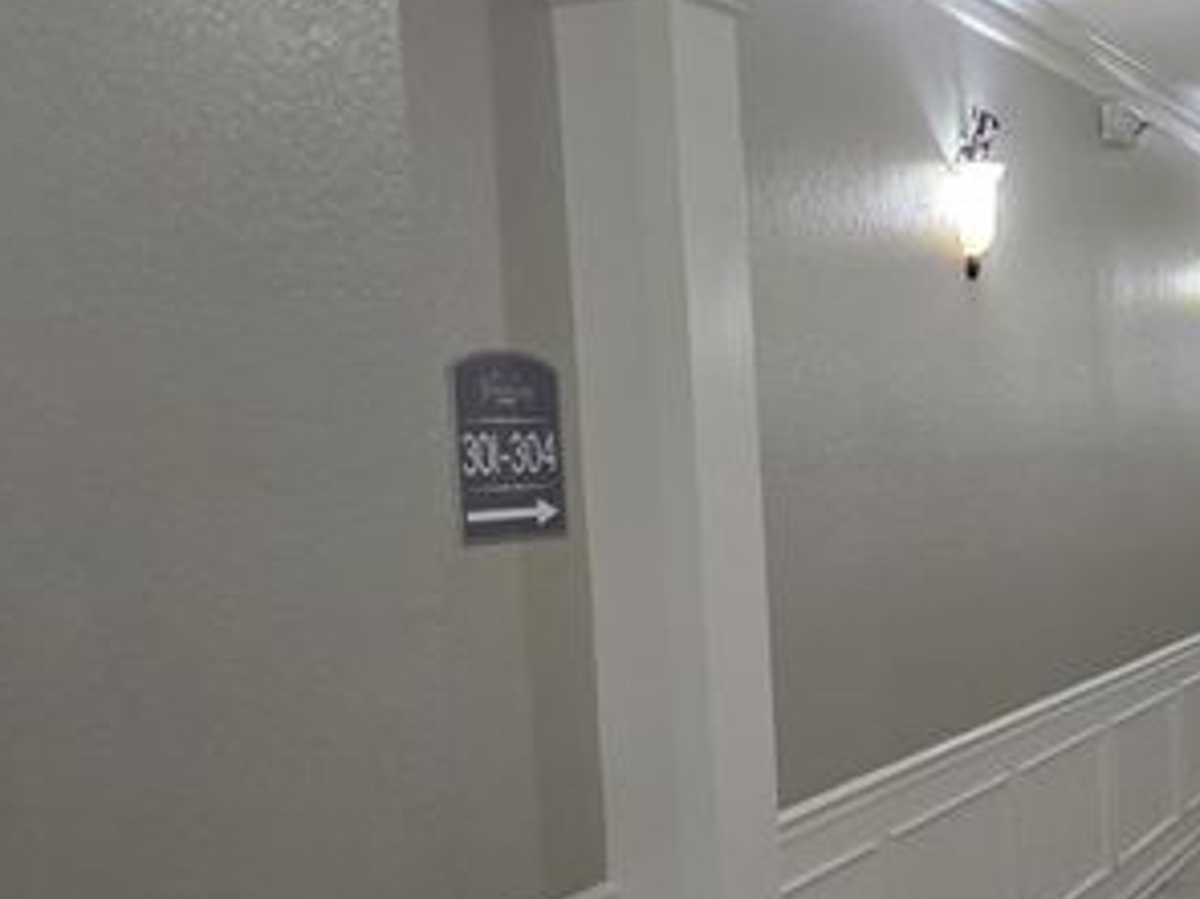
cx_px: 991
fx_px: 1906
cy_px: 626
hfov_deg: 33.7
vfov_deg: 26.3
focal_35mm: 55
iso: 640
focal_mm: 5.4
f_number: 1.8
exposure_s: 1/60
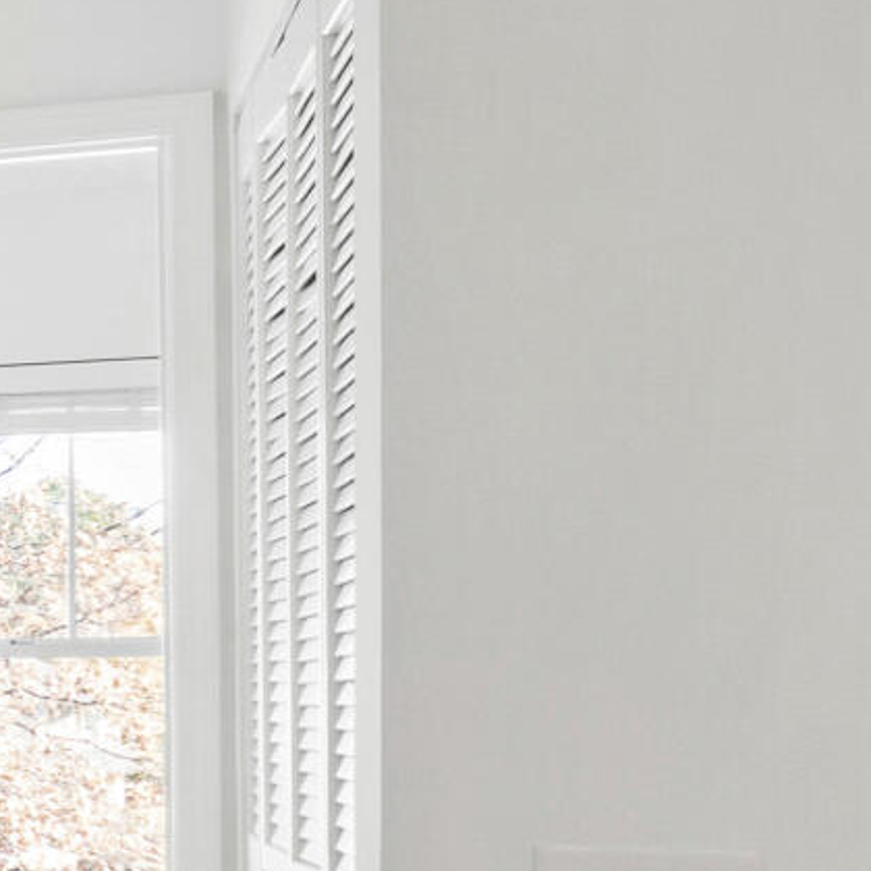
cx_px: -1692
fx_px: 2591
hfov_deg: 11.5
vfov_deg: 19.0
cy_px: 635
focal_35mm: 91
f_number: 8
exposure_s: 1/1.25
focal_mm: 10
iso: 100
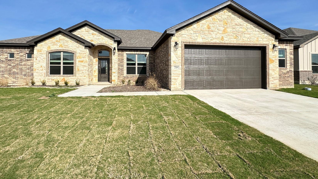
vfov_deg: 57.8
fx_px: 160
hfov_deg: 89.5
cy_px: 70
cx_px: 151
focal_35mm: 19
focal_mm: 2.22
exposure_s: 1/1742
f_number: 2.2
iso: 40
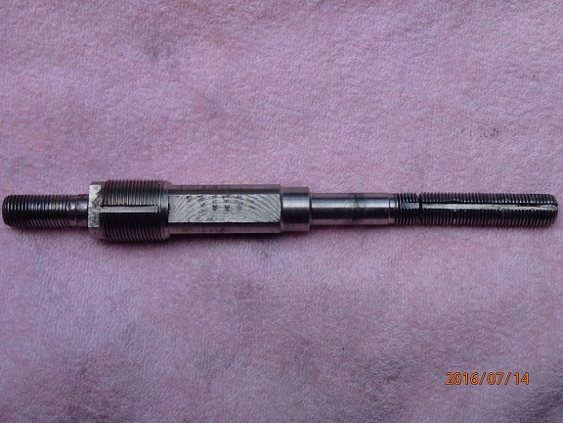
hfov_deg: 36.2
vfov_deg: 27.5
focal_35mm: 53
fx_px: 862
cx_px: 282
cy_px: 212
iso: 100
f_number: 4.5
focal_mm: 9.61
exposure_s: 1/200
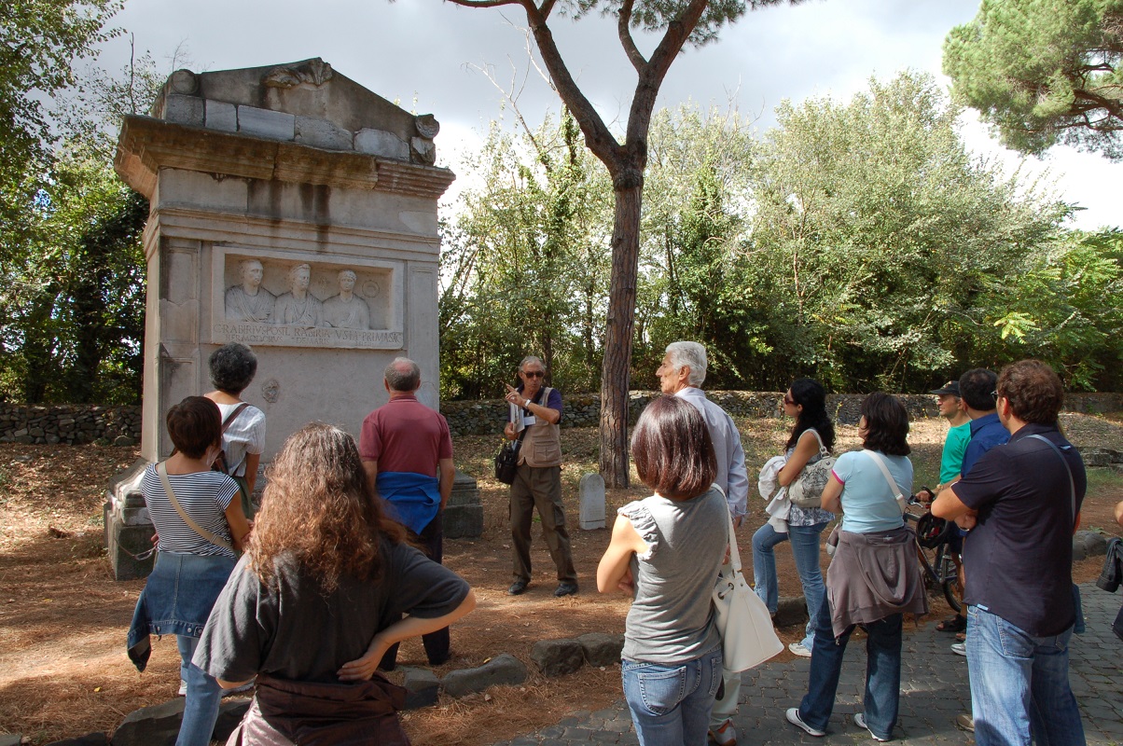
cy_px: 373
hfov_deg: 73.8
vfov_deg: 53.0
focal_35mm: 24
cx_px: 562
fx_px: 748
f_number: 14
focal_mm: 16
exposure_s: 1/50
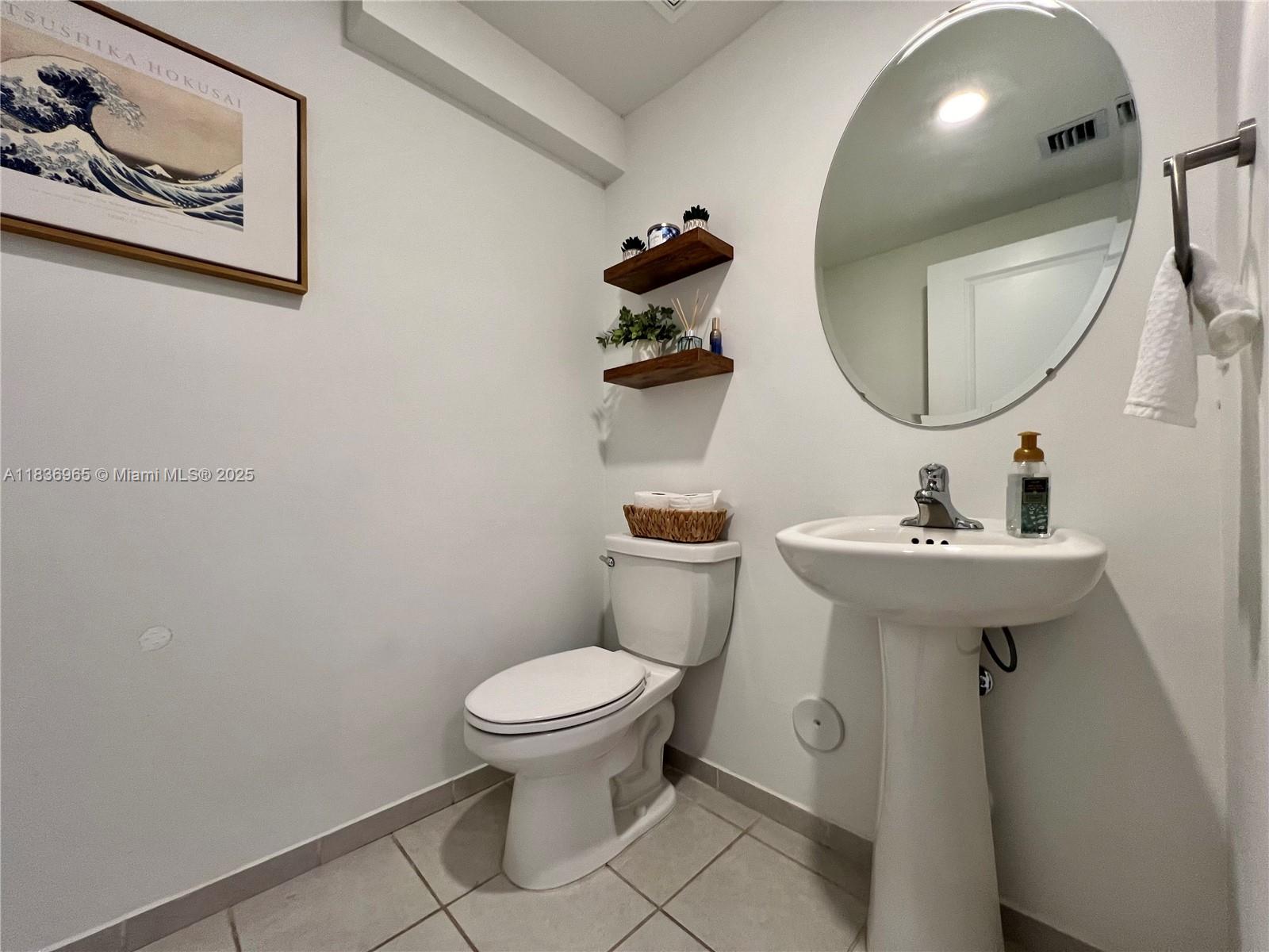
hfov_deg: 106.2
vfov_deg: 89.9
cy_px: 476
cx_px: 634
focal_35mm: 13
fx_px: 477
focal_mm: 1.57
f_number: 1.8
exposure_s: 1/120
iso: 200
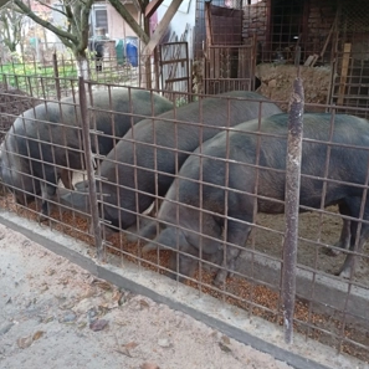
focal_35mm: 32
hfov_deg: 51.1
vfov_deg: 50.9
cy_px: 159
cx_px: 184
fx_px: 386
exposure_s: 1/20
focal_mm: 3.98
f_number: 1.8
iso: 949
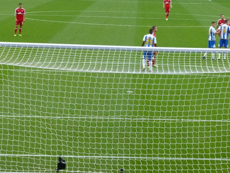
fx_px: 964
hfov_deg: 13.6
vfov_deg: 10.2
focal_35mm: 145
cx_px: 173
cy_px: 80
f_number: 5.3
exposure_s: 1/50
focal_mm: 17.1
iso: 400
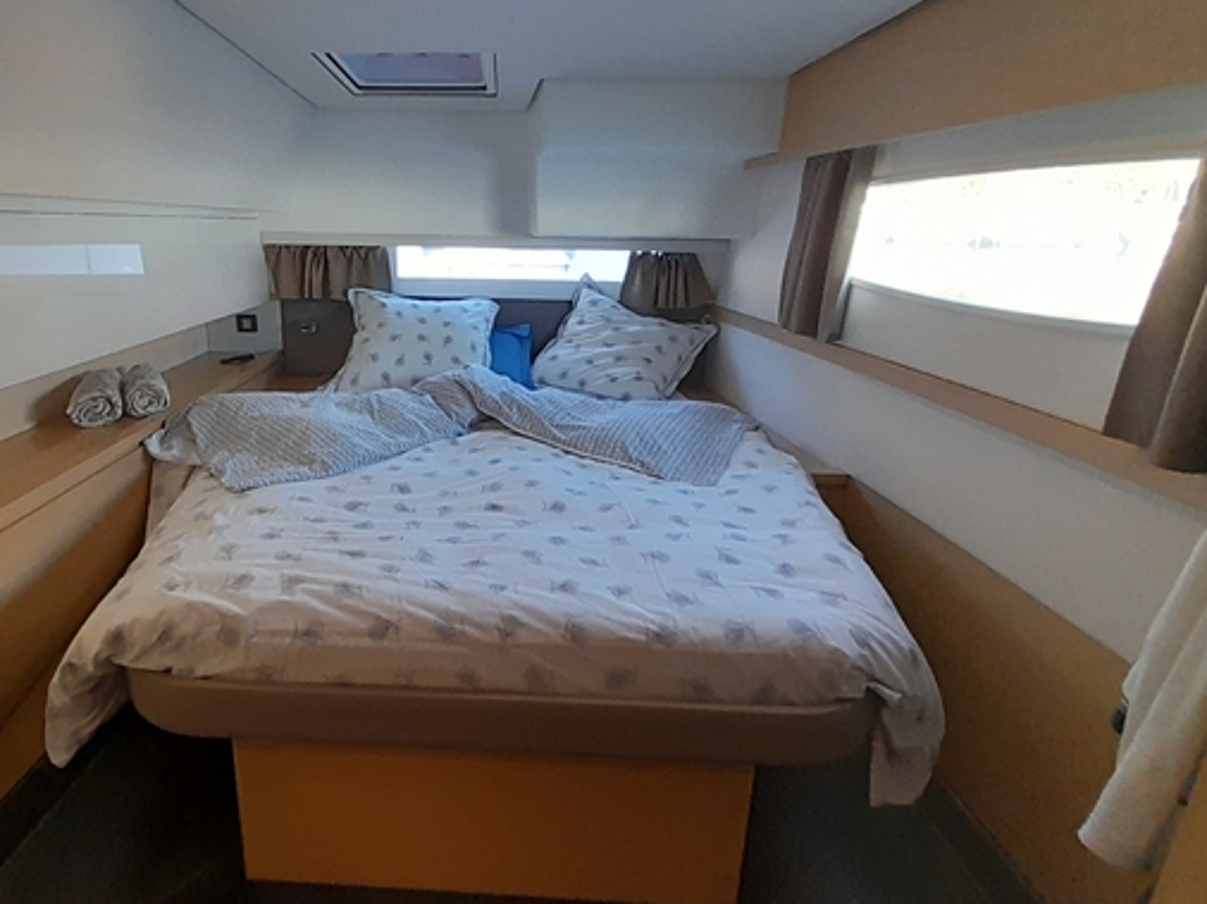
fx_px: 627
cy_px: 414
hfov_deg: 86.1
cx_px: 456
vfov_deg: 71.4
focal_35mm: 18
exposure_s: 1/50
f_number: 2.2
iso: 160
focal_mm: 1.13
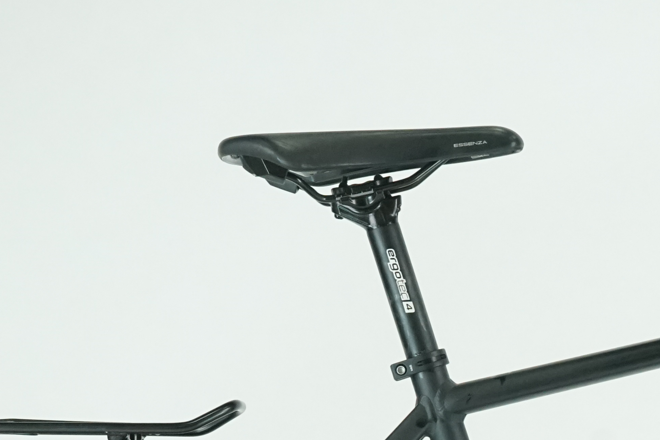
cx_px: 692
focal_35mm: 191
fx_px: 3501
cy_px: 612
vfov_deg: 7.1
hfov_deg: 10.7
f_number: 8
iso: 3200
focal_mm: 62
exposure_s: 1/200
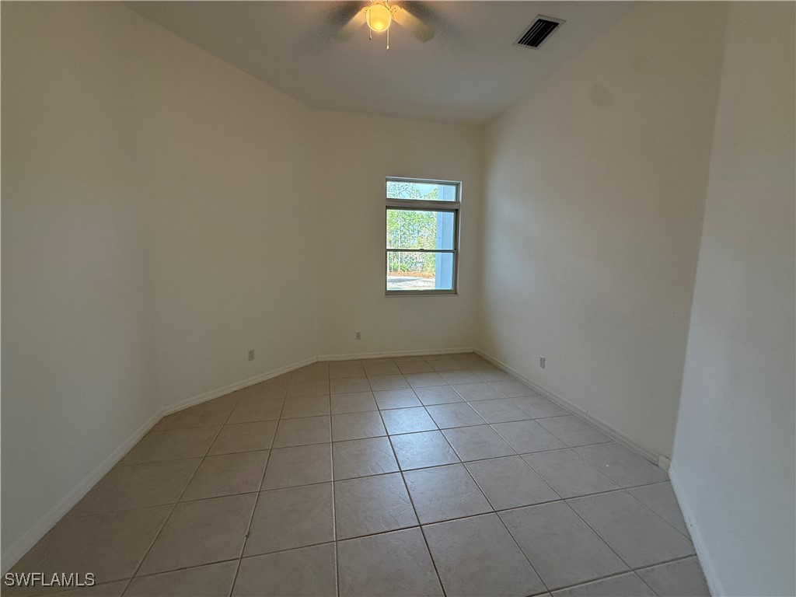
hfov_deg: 102.1
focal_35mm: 14
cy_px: 298
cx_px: 398
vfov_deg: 85.7
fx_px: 322
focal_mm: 2.22
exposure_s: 1/120
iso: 125
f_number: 2.2
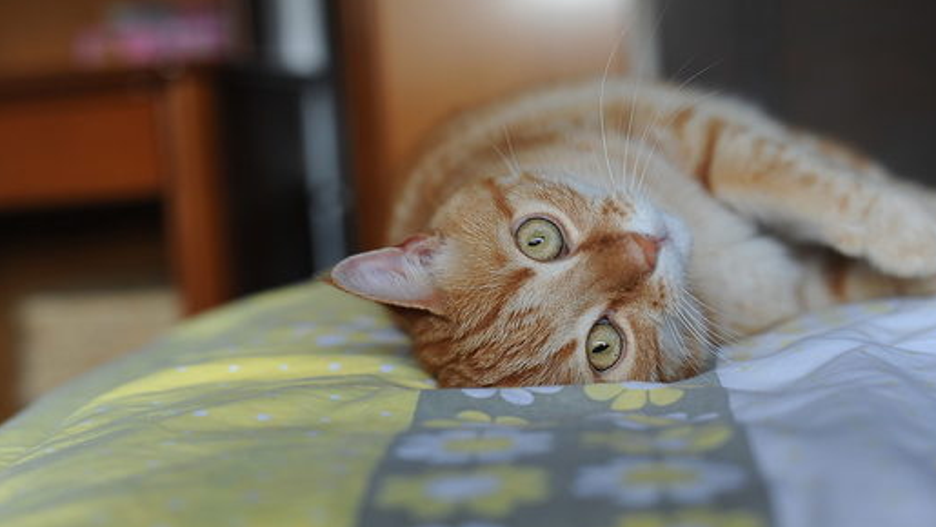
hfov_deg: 34.3
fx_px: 1514
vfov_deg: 19.7
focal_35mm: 61
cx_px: 542
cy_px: 226
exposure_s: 1/80
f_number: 2.8
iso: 640
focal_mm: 50
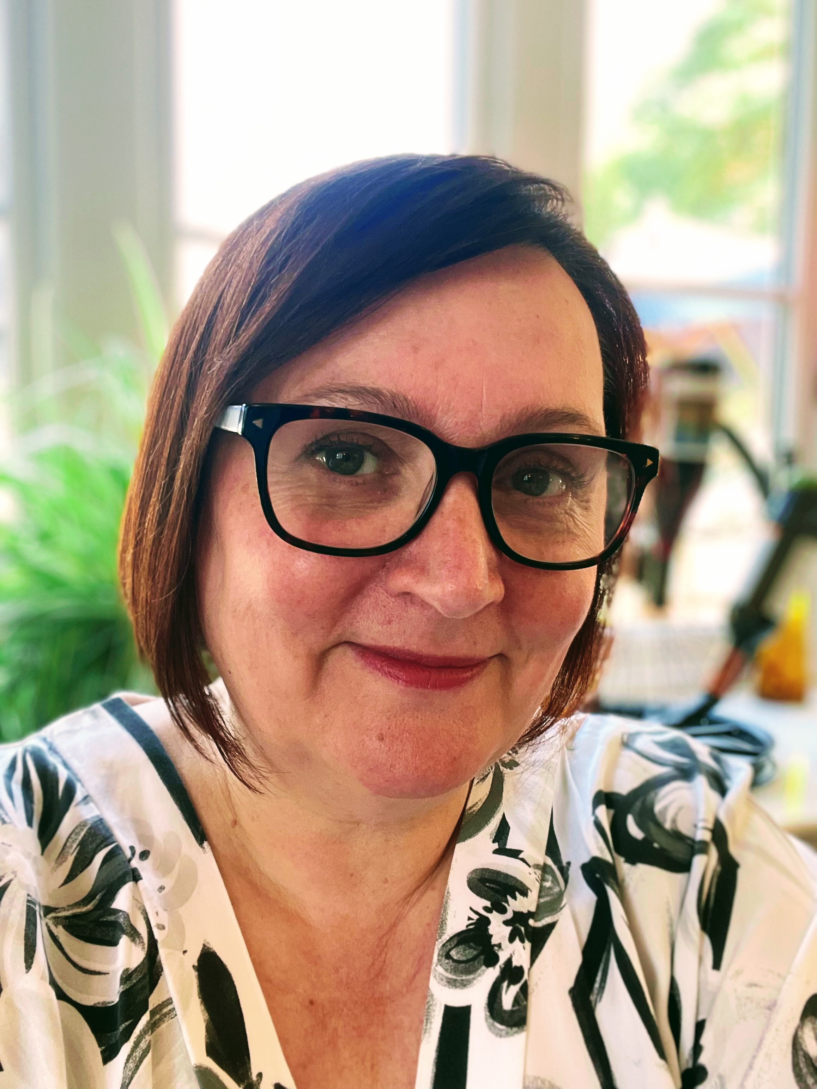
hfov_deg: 46.8
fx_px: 944
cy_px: 544
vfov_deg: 60.0
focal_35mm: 30
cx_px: 408
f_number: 2.2
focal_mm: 2.71
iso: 200
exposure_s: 1/50
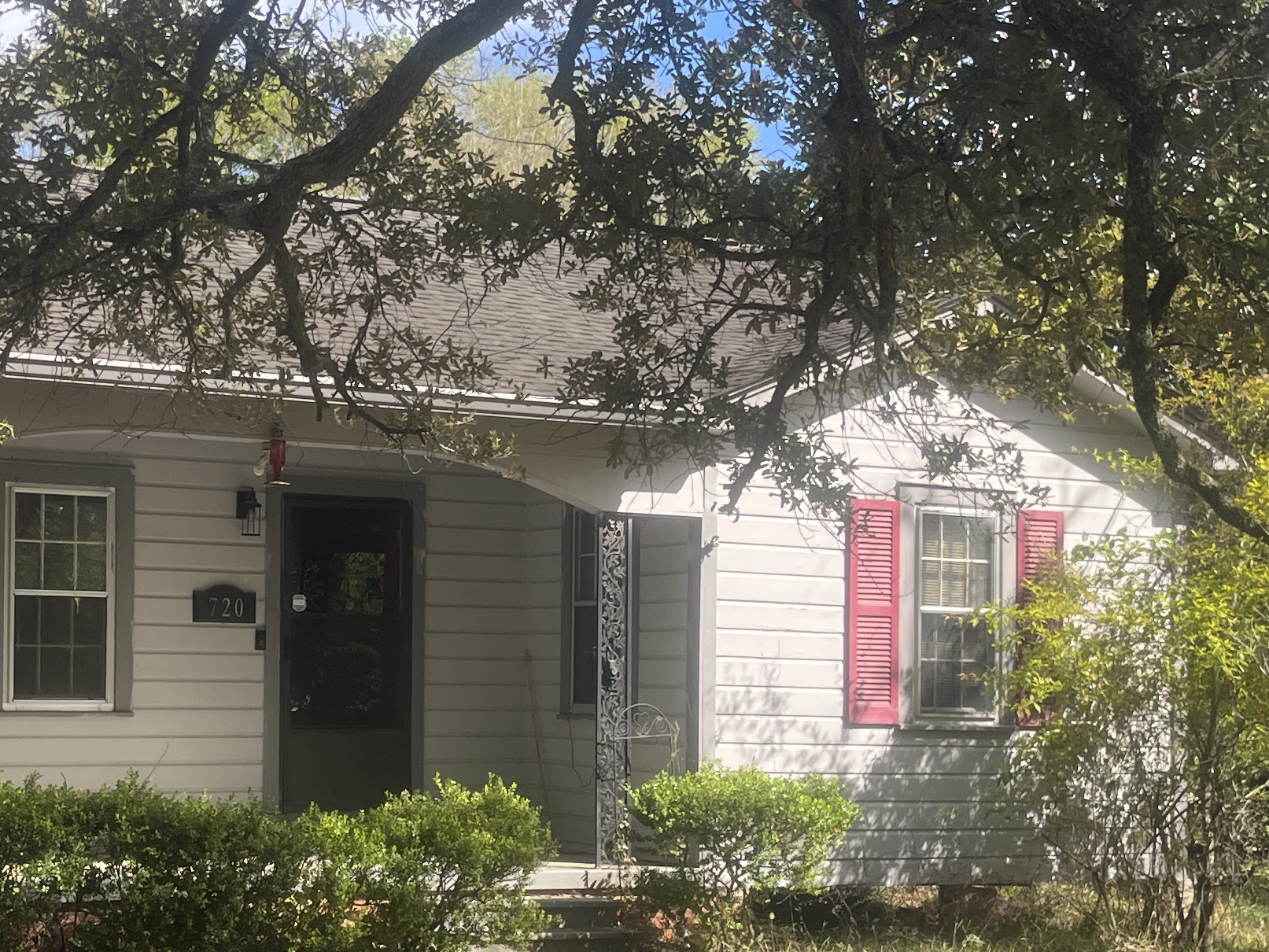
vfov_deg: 22.5
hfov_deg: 29.7
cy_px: 636
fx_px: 2383
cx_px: 482
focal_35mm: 65
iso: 50
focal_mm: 5.1
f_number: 1.6
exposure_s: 1/891
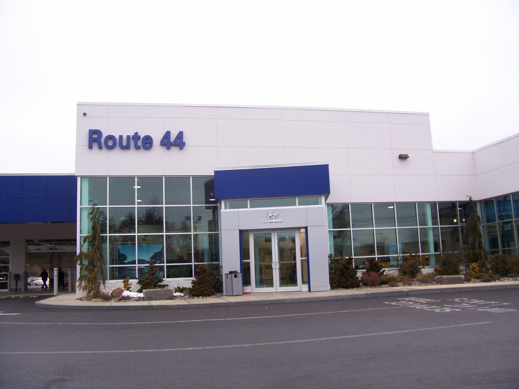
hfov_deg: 54.0
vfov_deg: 41.8
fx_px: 510
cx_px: 260
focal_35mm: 34
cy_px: 194
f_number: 2.7
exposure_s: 1/155
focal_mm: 5.6
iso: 80
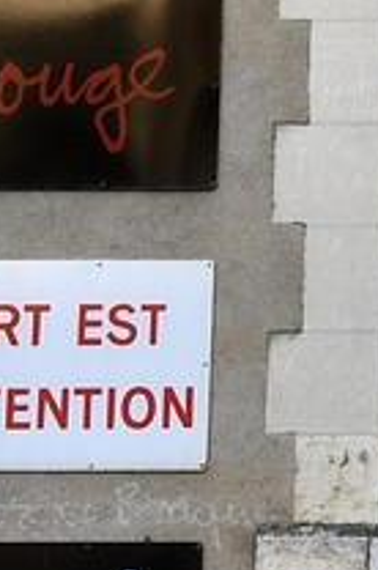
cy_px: -748
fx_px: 7047
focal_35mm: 446
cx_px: 1172
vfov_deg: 4.5
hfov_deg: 3.0
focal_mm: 58
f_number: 6.3
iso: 200
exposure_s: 1/125
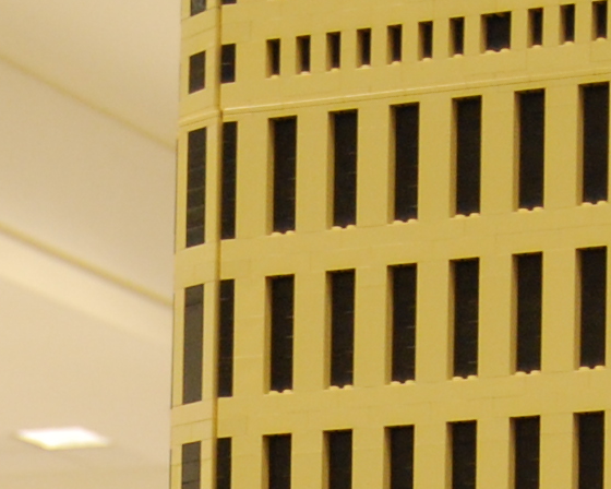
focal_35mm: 234
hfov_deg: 8.2
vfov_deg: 6.3
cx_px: -34
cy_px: 1181
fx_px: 4231
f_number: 4
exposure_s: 1/20
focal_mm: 24
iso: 400
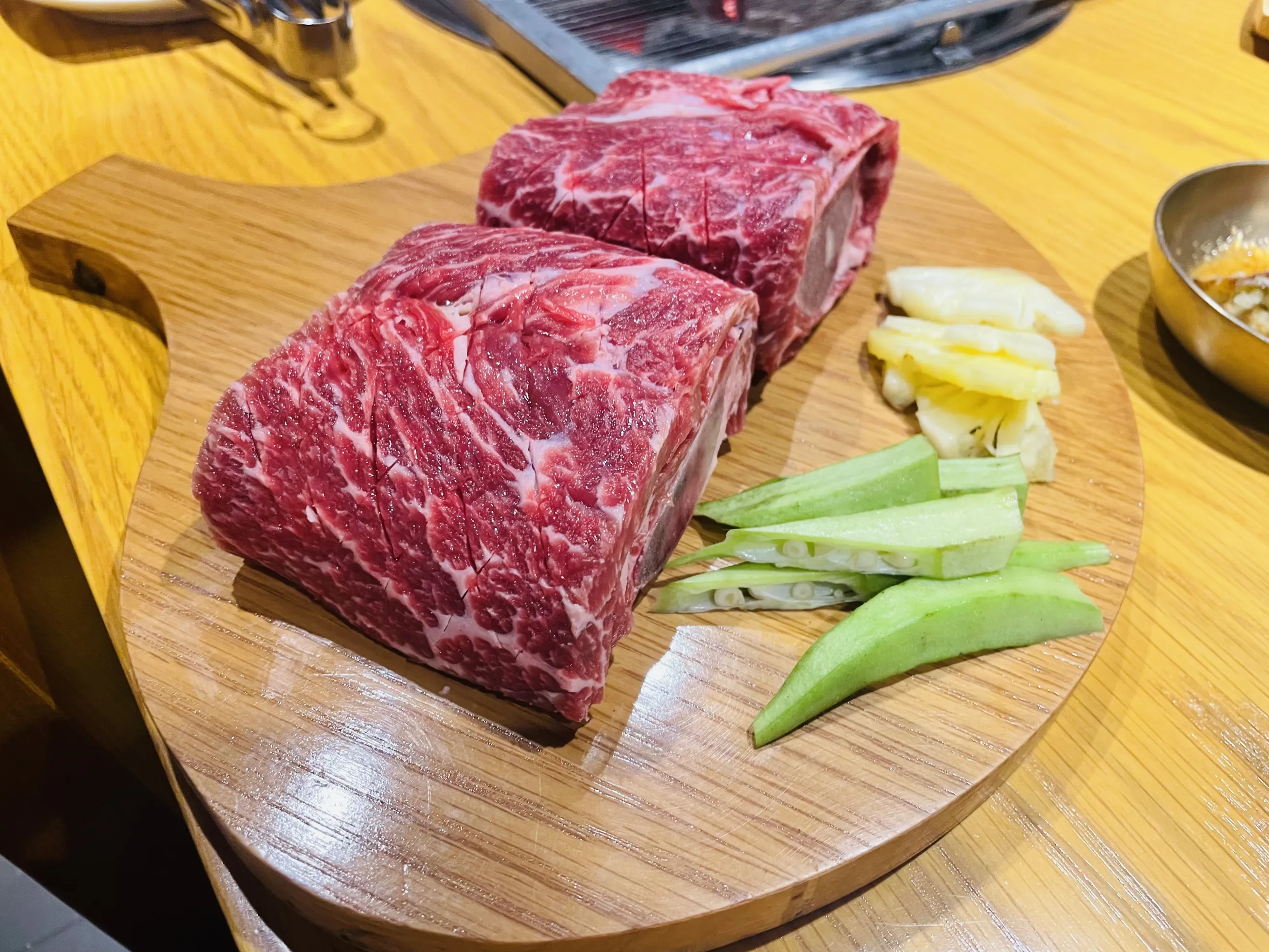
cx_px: 634
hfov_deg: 67.3
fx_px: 953
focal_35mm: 26
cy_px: 476
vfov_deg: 53.1
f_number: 1.6
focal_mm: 4.2
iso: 100
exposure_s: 1/50
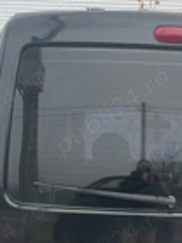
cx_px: 173
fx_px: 527
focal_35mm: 75
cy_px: 274
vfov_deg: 24.1
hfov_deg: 19.2
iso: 50
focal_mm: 4.2
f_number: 1.6
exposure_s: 1/121
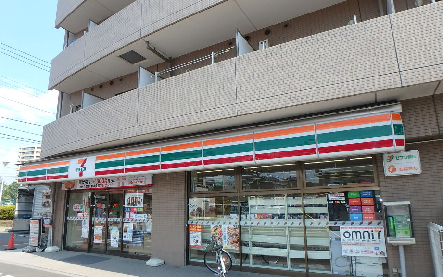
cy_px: 154
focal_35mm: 23
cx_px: 219
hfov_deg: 77.1
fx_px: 278
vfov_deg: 52.9
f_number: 3.5
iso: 125
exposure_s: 1/500
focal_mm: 3.7
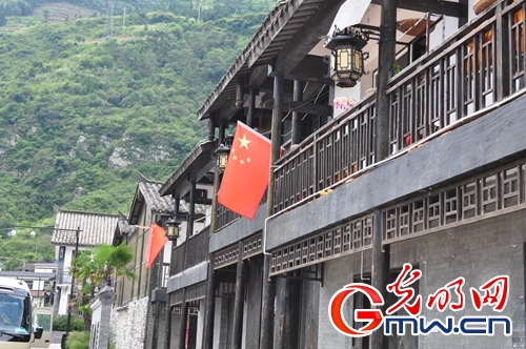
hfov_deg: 35.1
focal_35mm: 57
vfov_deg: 23.7
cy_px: 174
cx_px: 263
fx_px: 832
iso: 320
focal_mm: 38
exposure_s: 1/100
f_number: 9
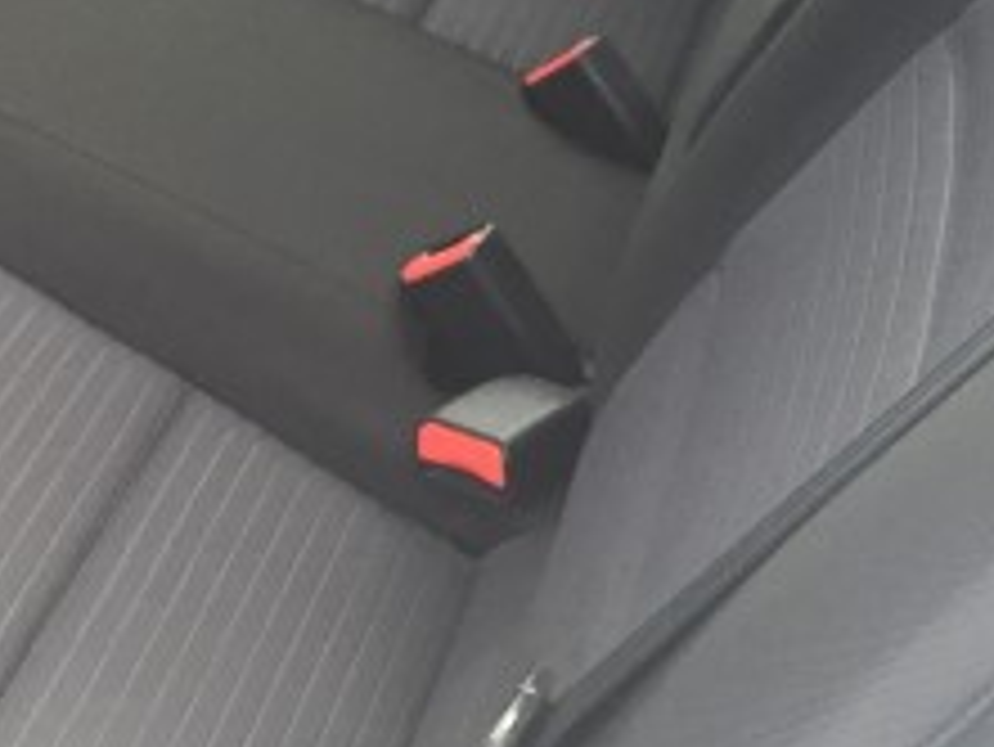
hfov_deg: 22.1
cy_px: -238
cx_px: -76
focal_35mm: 84
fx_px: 2413
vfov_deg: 16.6
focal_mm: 4.15
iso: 40
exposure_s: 1/30
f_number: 2.2
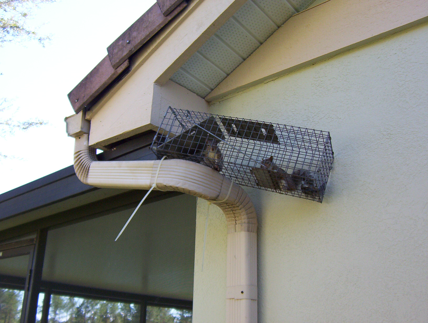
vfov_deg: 39.8
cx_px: 214
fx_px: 446
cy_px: 162
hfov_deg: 51.2
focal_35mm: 36
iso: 100
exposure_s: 1/318
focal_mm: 5.54
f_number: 2.76
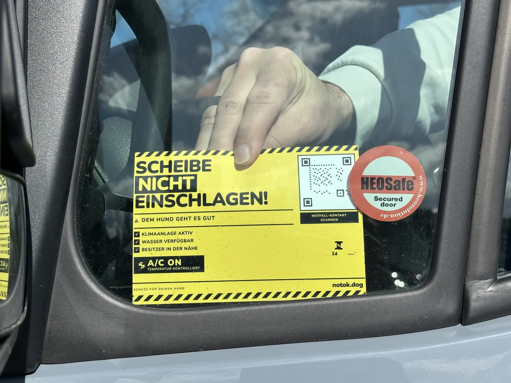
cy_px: 192
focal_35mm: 48
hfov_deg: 39.7
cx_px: 256
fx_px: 709
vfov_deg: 30.3
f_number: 1.78
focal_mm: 6.86
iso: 64
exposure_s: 1/5882
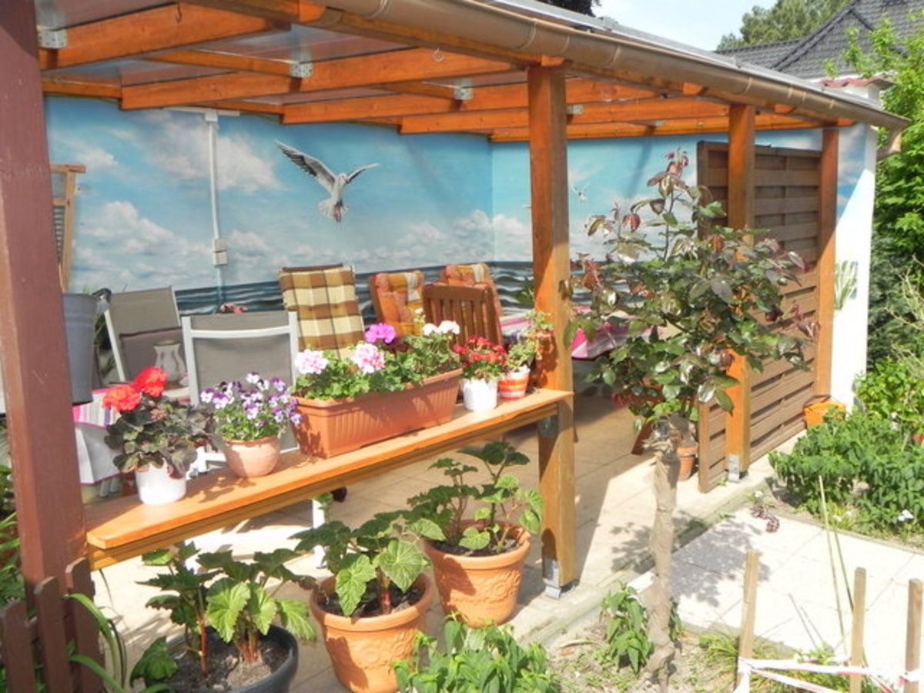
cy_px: 346
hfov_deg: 55.4
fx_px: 881
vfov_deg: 42.9
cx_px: 462
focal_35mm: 33
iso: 224
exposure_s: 1/292
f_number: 6.3
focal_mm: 5.9
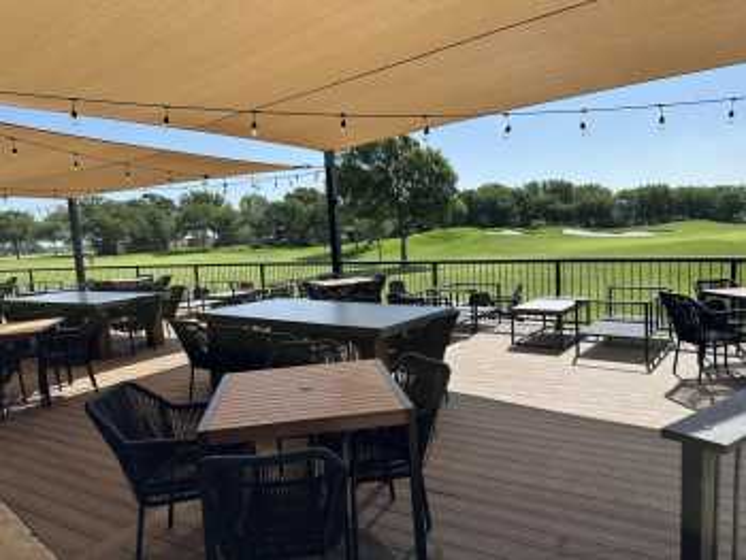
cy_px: 280
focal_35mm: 24
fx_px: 518
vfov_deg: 56.9
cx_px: 373
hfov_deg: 71.6
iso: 80
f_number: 1.8
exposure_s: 1/3472
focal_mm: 6.9
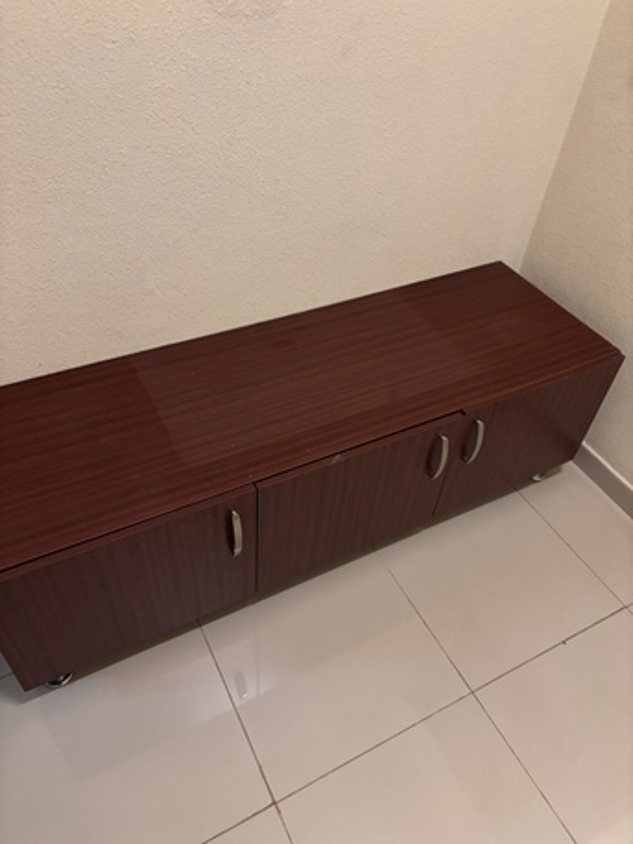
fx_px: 634
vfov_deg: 67.3
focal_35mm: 26
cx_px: 316
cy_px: 422
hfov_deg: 53.1
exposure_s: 1/30
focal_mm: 5.96
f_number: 1.6
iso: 500
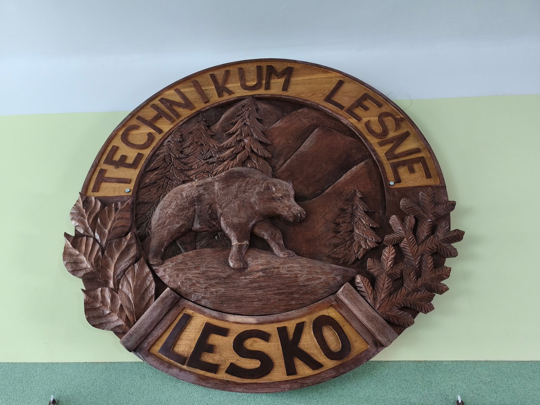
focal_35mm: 23
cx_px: 270
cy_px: 202
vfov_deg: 58.9
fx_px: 359
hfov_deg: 73.9
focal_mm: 6.14
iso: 1000
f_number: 1.65
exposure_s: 1/50
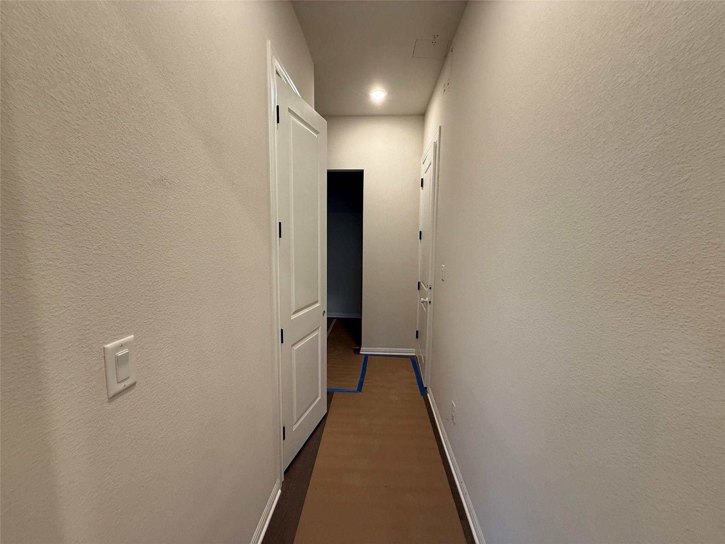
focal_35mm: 14
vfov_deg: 85.7
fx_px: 293
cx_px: 362
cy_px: 272
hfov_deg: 102.1
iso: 200
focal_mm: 2.22
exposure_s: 1/60
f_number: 2.2
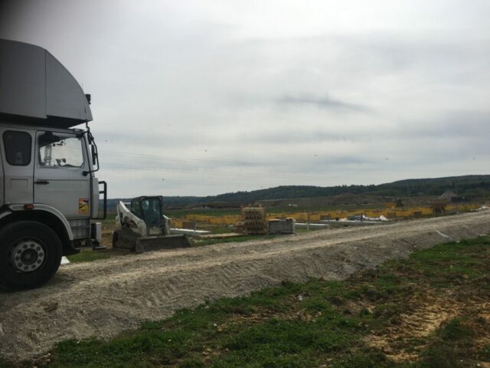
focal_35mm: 29
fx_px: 411
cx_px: 245
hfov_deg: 61.7
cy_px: 184
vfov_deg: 48.2
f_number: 2.2
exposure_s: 1/4274
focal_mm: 4.15
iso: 25
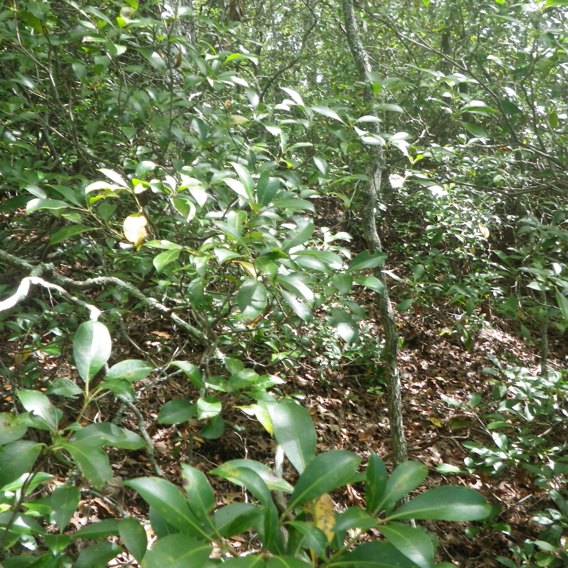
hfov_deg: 47.2
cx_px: 301
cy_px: 296
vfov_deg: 47.2
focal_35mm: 35
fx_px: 650
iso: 80
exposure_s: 1/50
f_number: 3.5
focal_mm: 5
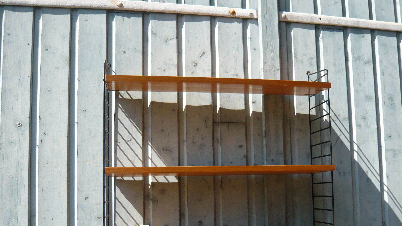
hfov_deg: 51.5
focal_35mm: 39
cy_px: 162
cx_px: 222
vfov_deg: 30.1
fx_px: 416
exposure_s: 1/800
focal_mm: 5.2
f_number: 3
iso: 100
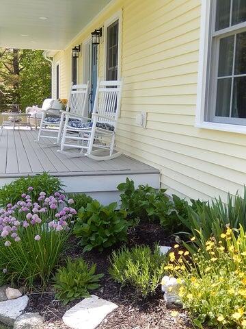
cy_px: 164
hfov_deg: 35.1
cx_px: 123
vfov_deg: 45.8
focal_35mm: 41
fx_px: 388
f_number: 4.2
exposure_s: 1/200
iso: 125
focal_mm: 7.3
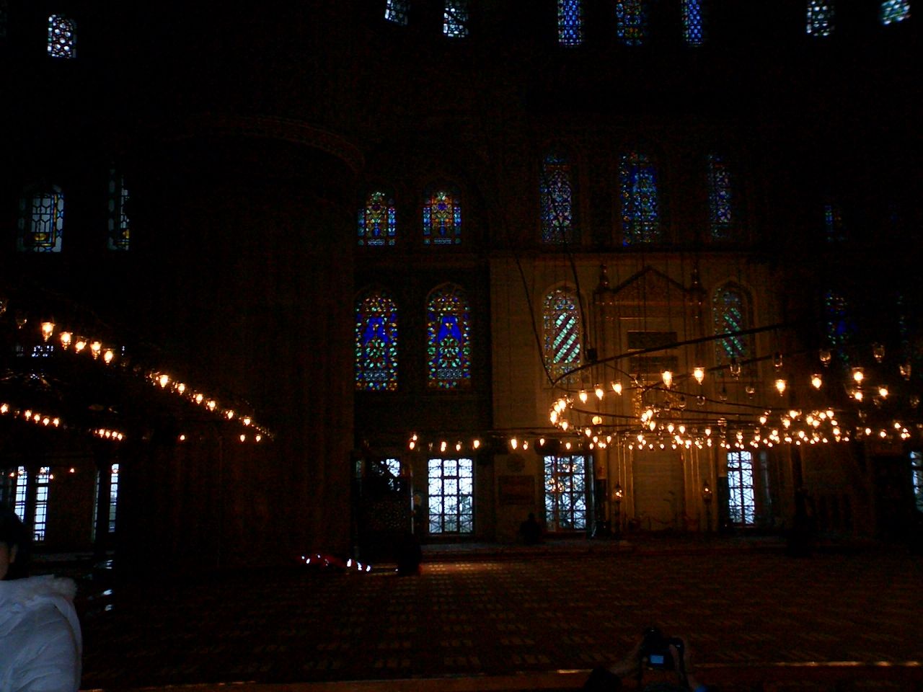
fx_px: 987
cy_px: 346
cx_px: 462
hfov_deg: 50.1
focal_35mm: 37
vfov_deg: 38.7
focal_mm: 5.6
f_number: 3.5
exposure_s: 1/40
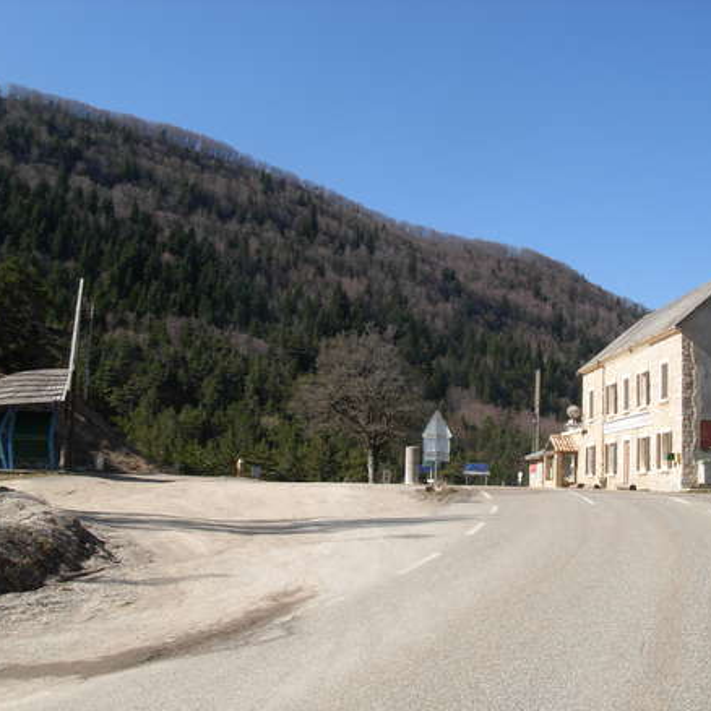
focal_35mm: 46
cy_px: 362
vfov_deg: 36.8
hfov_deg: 36.5
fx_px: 1069
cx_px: 468
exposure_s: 1/406
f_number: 4.9
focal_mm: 6.3
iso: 79
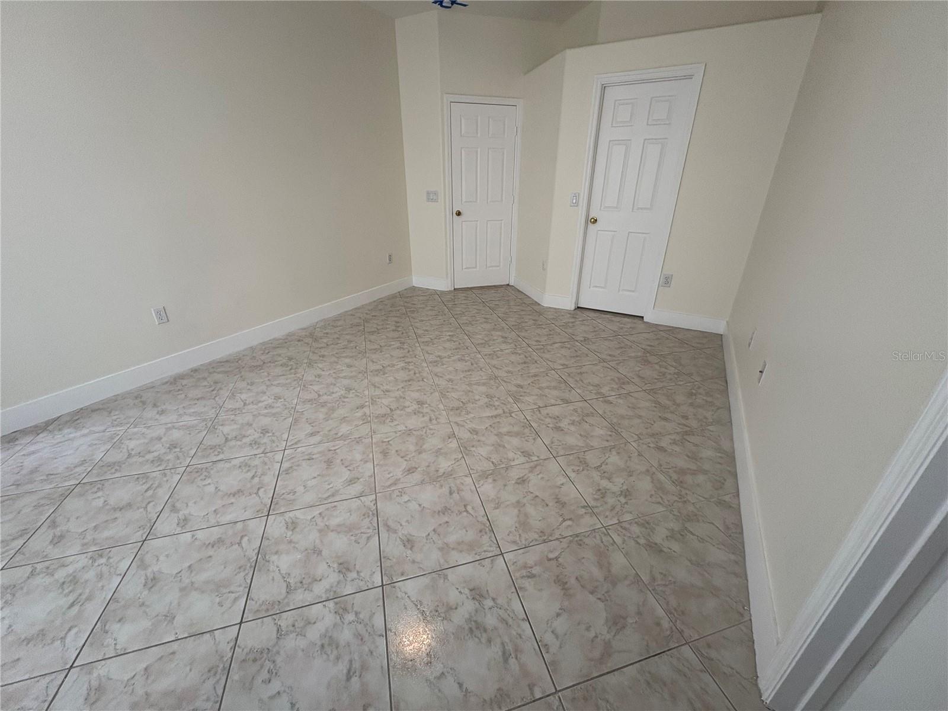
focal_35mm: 14
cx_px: 474
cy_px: 356
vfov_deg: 85.7
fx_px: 383
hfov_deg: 102.1
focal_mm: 2.22
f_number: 2.2
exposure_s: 1/99
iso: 100
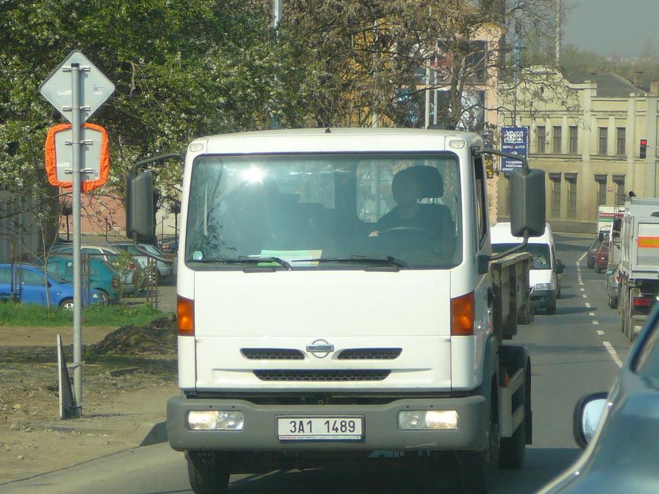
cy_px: 365
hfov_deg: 10.5
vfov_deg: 7.9
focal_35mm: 188
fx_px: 3579
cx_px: 194
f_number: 3.9
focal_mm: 17.6
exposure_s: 1/640
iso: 80
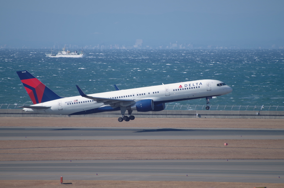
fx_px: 3542
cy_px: 94
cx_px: 142
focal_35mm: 450
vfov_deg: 3.0
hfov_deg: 4.6
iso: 200
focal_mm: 300
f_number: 5.6
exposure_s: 1/1000
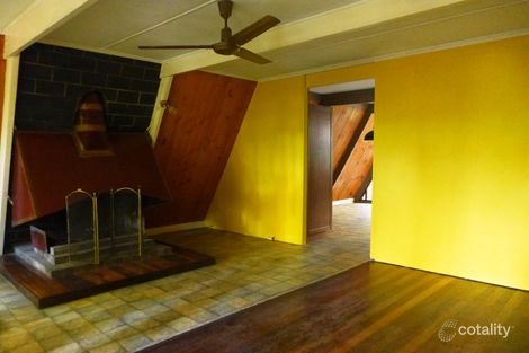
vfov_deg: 53.1
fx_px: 353
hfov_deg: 73.8
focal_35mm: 24
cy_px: 176
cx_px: 264
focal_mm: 4.7
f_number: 1.4
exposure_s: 1/60
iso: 1000
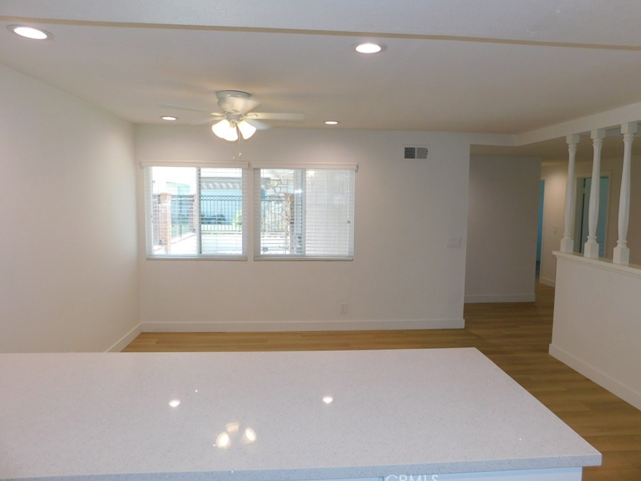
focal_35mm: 24
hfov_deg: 71.6
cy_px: 239
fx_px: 444
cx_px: 332
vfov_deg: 56.8
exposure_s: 1/80
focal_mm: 4
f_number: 3
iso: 125
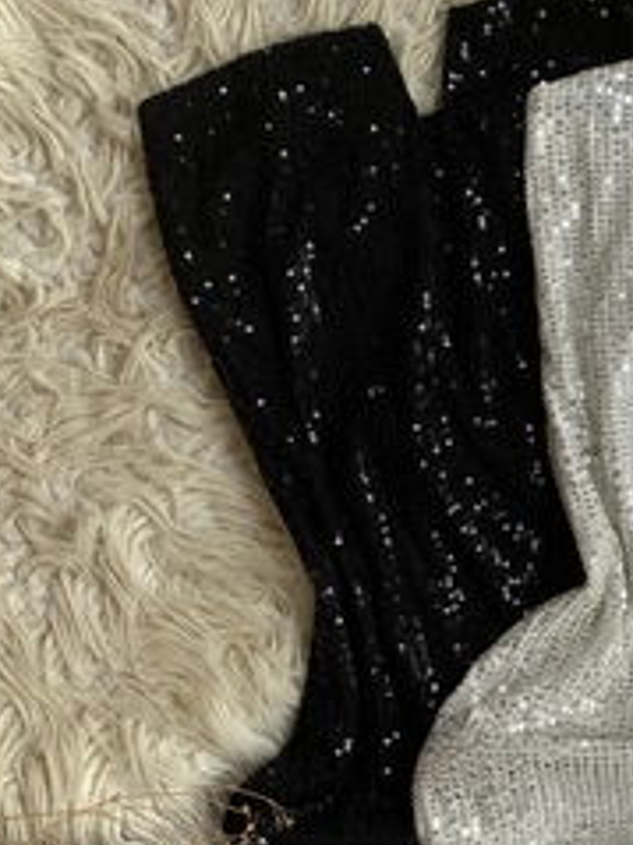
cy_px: 596
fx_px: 1415
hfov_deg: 24.3
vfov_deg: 32.8
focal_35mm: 58
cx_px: 598
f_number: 1.8
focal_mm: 4.25
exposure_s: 1/290
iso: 32
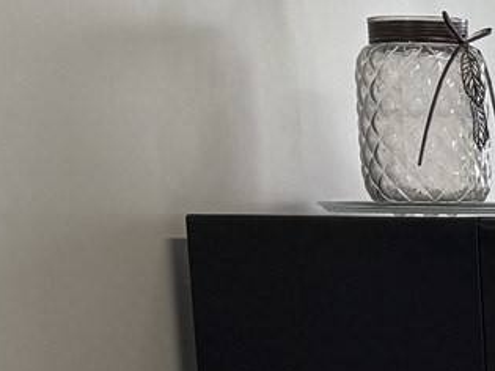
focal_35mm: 156
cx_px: 911
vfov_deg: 9.0
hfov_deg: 11.7
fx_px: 2230
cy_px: 692
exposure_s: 1/212
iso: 80
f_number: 1.78
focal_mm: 6.76
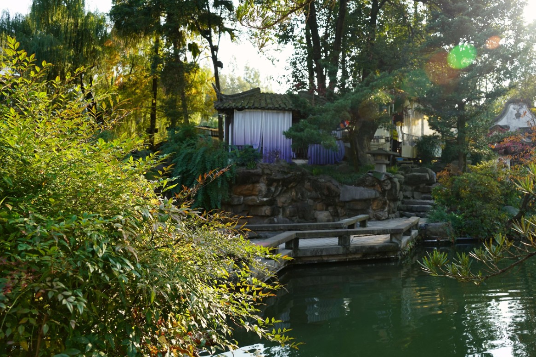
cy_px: 156
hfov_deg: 61.9
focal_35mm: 30
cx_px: 286
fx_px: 446
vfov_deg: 43.5
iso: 100
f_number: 5
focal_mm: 25
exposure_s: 1/80
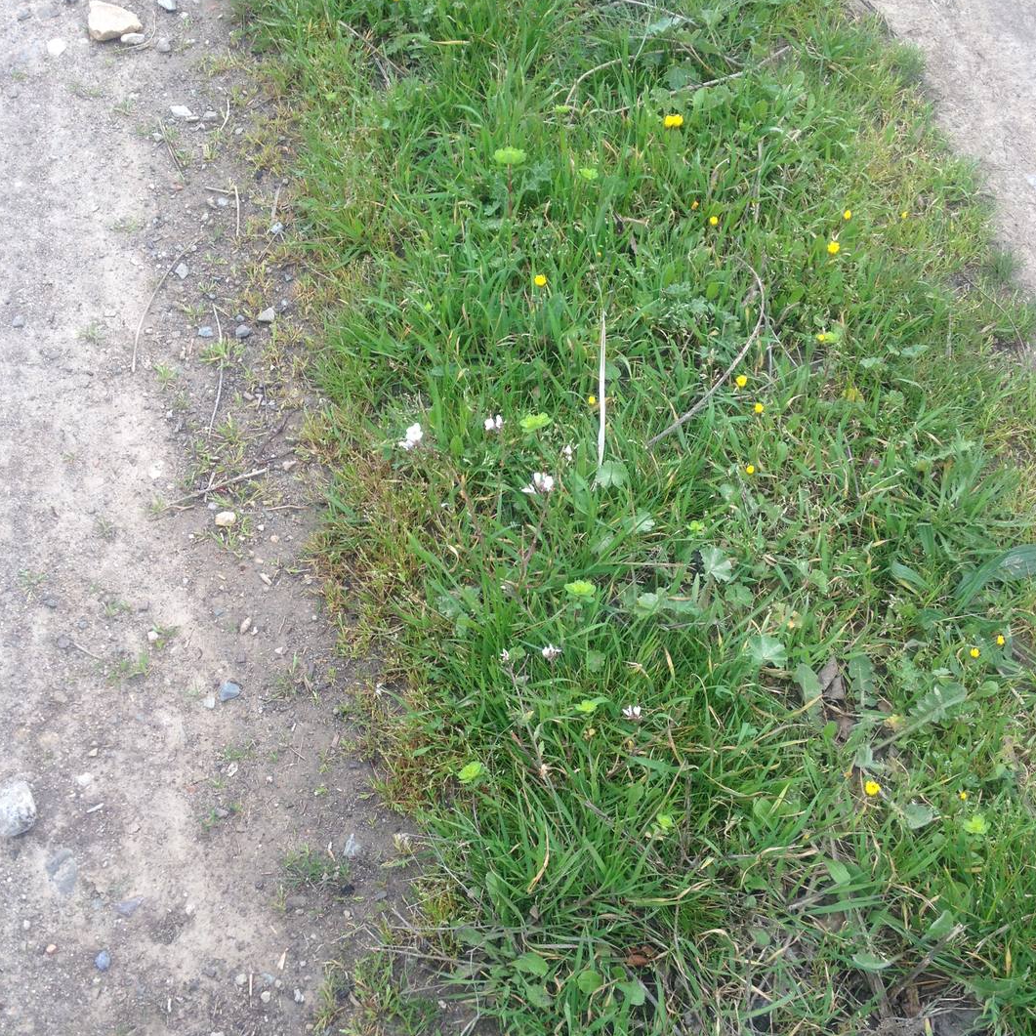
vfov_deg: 39.9
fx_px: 1422
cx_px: 523
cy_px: 616
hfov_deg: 40.0
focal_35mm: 42
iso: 50
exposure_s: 1/120
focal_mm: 4.28
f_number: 2.4
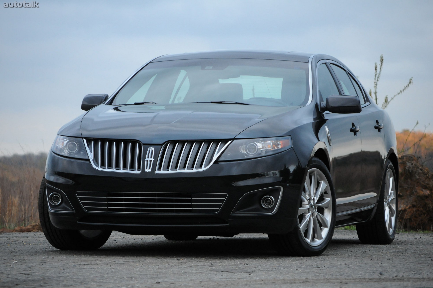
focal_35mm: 180
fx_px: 2163
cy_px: 144
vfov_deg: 7.6
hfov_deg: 11.4
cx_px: 216
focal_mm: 120
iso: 1000
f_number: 4.8
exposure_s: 1/125
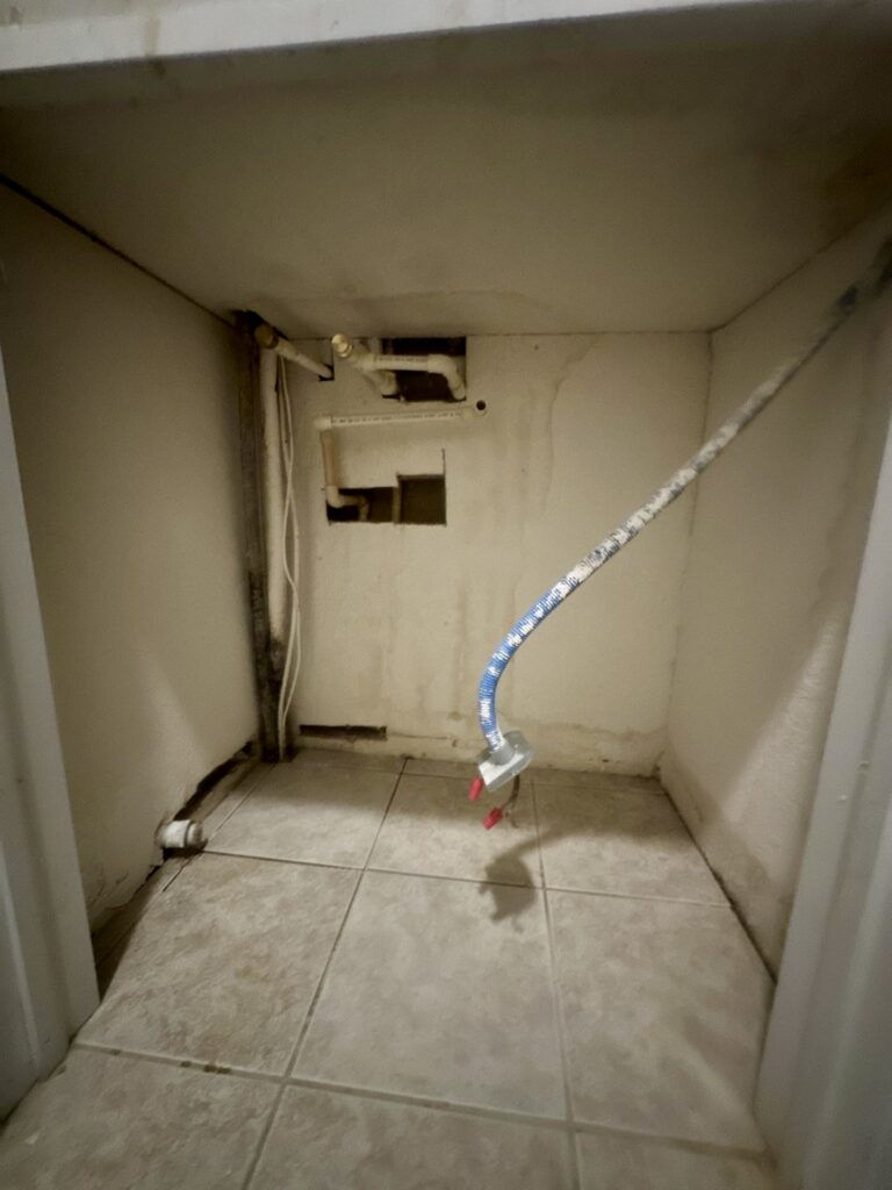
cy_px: 595
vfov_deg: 102.1
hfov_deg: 85.7
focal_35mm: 14
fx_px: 481
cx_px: 446
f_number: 2.2
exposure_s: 1/30
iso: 1250
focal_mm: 2.22
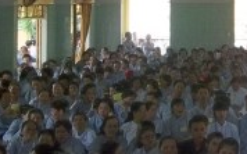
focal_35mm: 137
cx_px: 303
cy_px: -68
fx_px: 922
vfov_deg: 9.3
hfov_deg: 14.7
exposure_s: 1/80
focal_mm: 6.5
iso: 160
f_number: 3.1
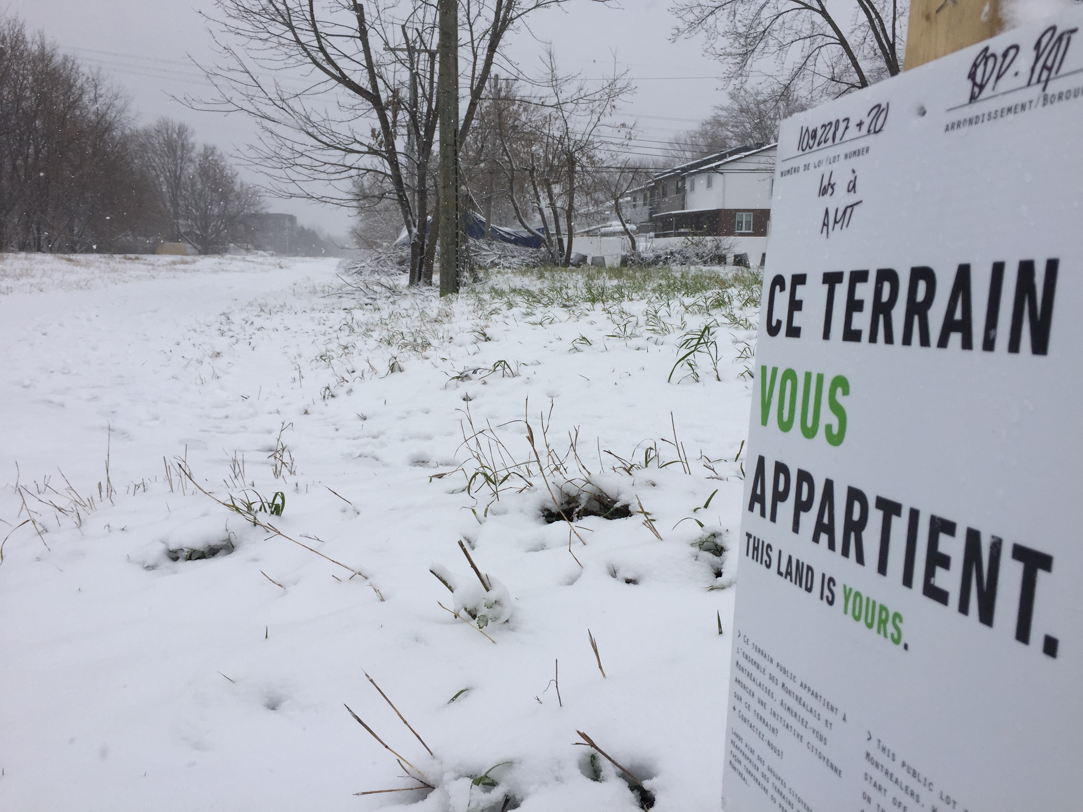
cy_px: 406
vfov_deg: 48.2
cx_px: 542
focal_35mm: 29
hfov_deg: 61.7
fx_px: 907
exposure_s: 1/2326
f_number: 2.2
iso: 32
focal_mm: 4.15
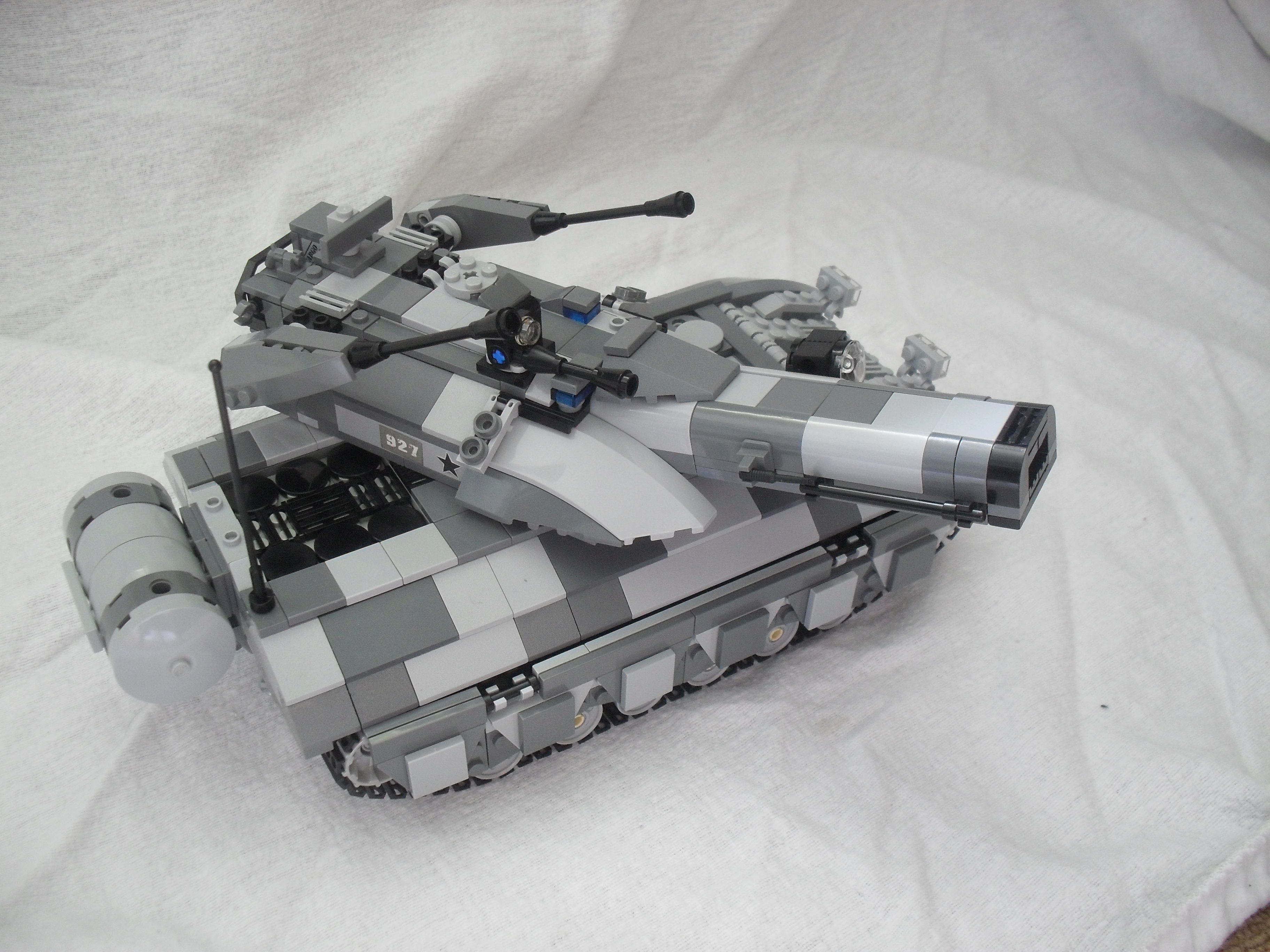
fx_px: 1284
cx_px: 635
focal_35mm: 35
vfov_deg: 40.7
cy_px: 476
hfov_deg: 52.6
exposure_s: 1/1.43
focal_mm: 6.3
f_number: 3.2
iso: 200
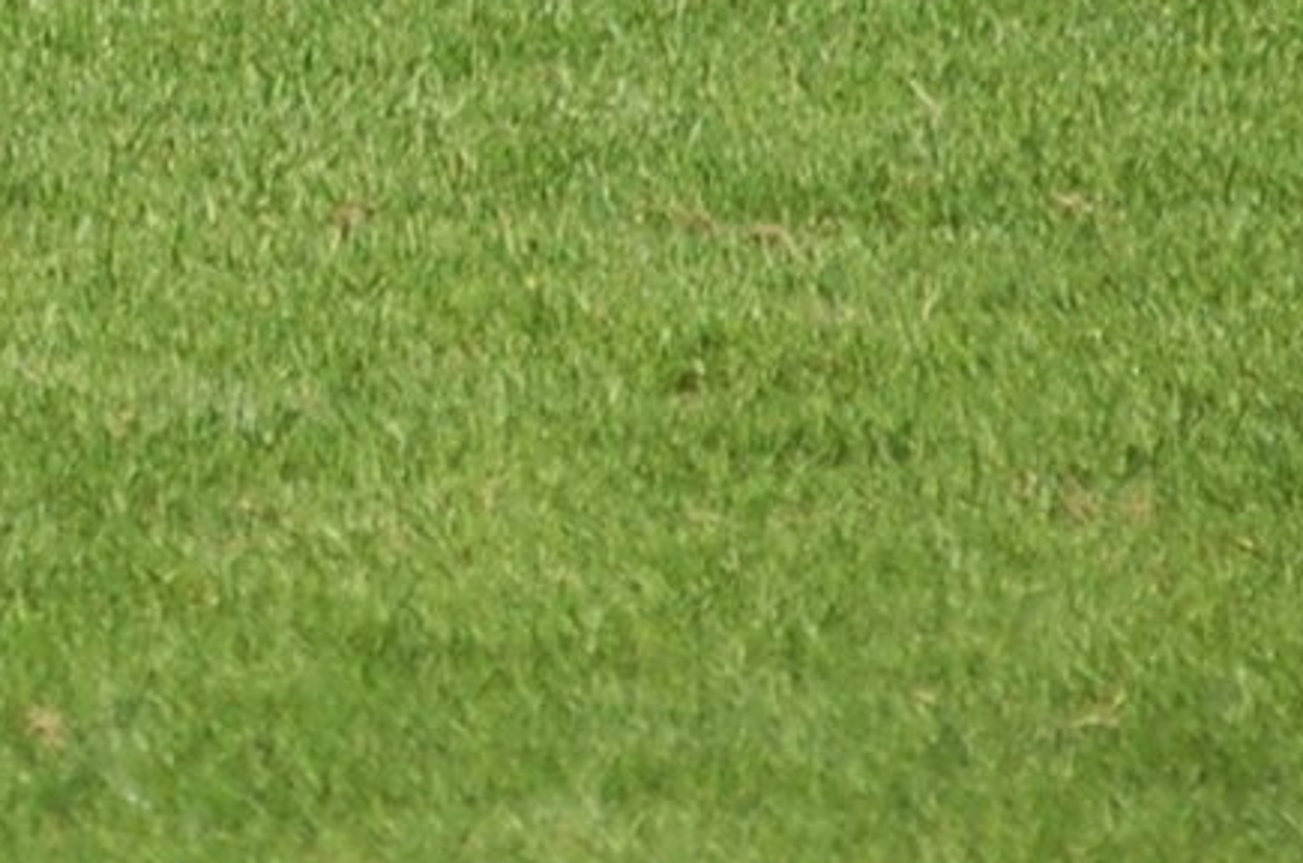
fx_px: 36965
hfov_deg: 2.0
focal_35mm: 1024
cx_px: -1899
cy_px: -1187
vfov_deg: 1.3
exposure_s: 1/1250
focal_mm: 135
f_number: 4.5
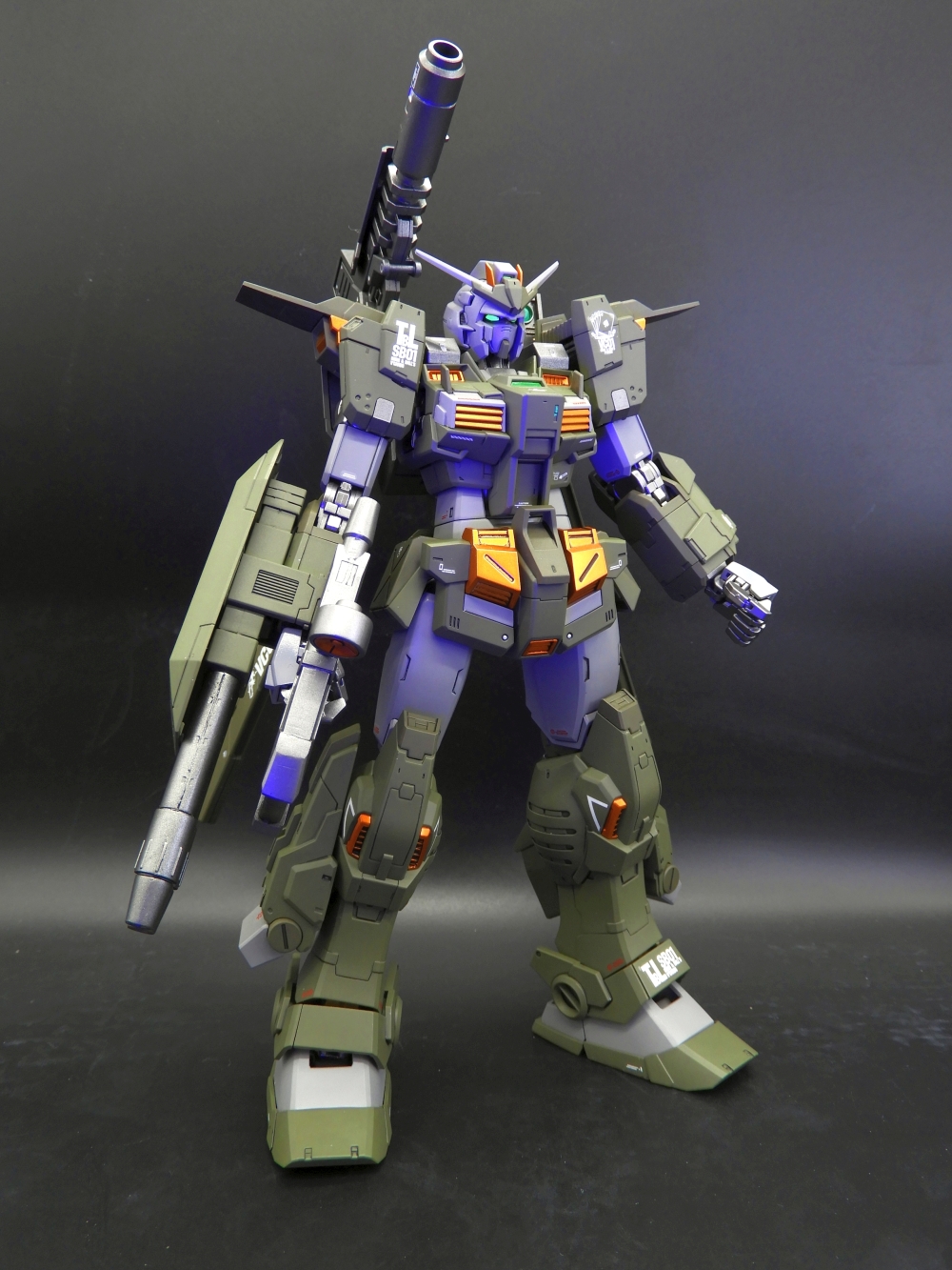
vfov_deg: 60.0
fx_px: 1100
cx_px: 476
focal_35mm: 30
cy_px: 635
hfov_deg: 46.8
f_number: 3.5
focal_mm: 5.4
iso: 100
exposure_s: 1/30
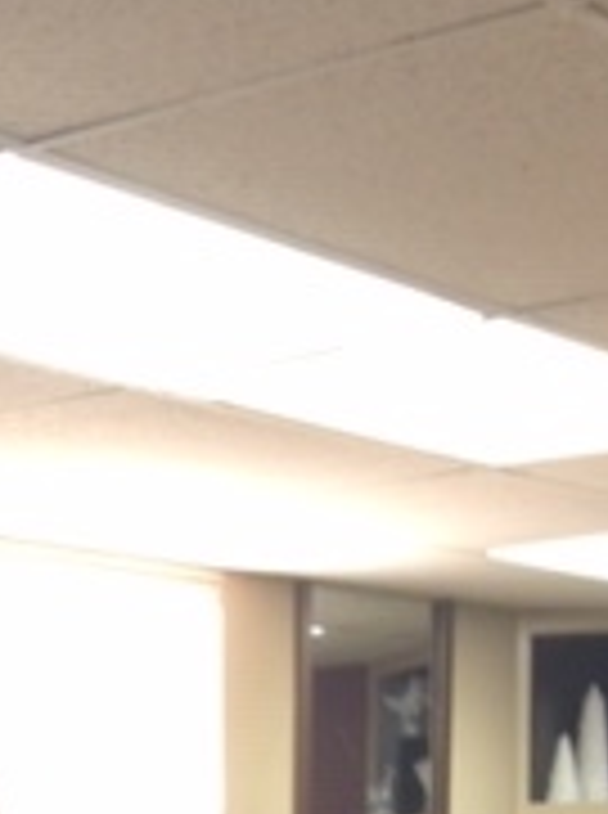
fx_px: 2750
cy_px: 1268
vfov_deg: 15.4
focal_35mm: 117
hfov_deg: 12.0
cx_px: -306
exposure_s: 1/20
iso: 64
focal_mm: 4.13
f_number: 2.4
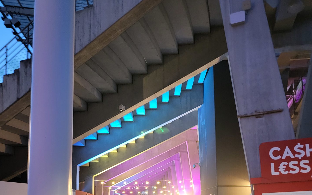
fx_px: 315
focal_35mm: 37
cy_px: 170
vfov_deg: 32.9
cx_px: 155
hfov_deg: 52.7
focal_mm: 5.4
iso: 640
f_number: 1.8
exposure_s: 1/25
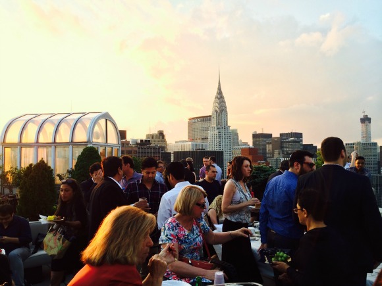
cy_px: 143
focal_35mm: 30
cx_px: 191
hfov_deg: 60.0
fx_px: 331
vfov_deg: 46.8
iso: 40
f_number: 2.2
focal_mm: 4.12
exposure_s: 1/120
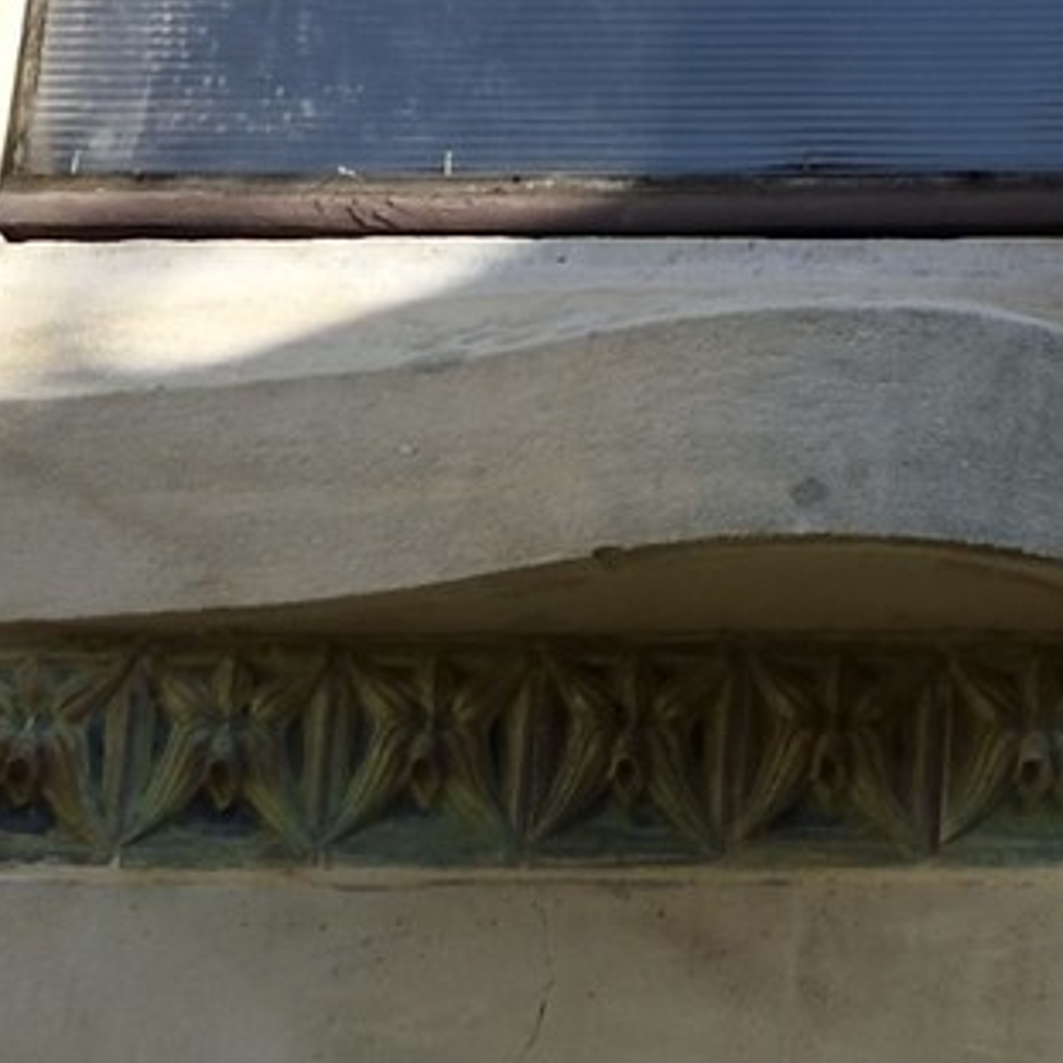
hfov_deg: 8.2
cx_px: 1514
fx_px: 7296
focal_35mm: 210
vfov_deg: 6.9
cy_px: -2869
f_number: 11
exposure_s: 1/250
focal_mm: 32
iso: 200
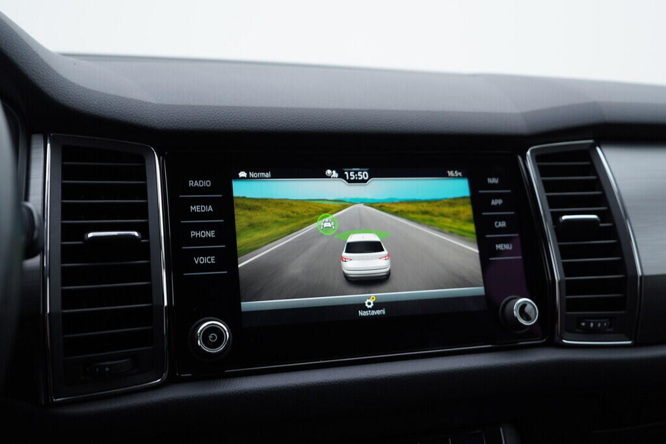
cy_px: 222
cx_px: 333
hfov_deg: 53.1
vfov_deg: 36.9
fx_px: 666
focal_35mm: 36
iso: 125
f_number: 3.2
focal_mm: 24
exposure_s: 1/50
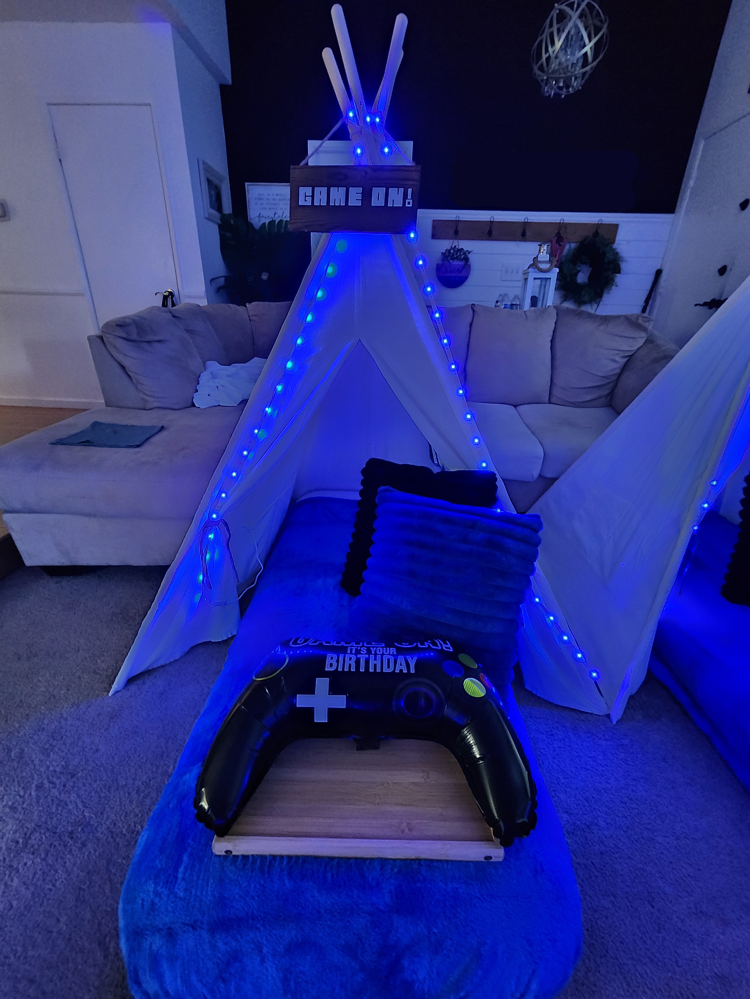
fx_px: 376
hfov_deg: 89.9
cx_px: 375
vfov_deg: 106.2
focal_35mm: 13
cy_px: 500
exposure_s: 1/24
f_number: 2.2
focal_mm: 2.2
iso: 800
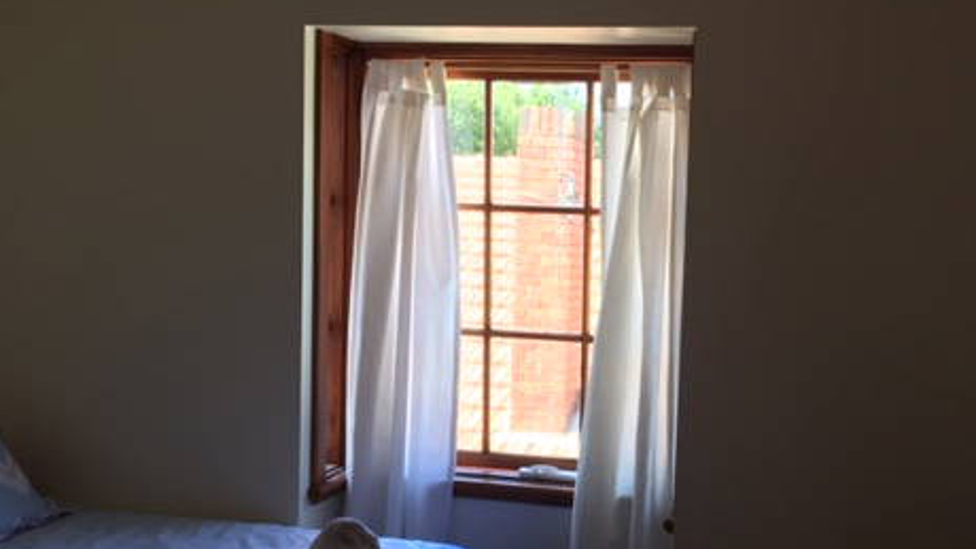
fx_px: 1139
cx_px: 643
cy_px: 365
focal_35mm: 44
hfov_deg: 45.7
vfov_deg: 27.0
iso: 40
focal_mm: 4.15
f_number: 2.2
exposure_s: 1/100
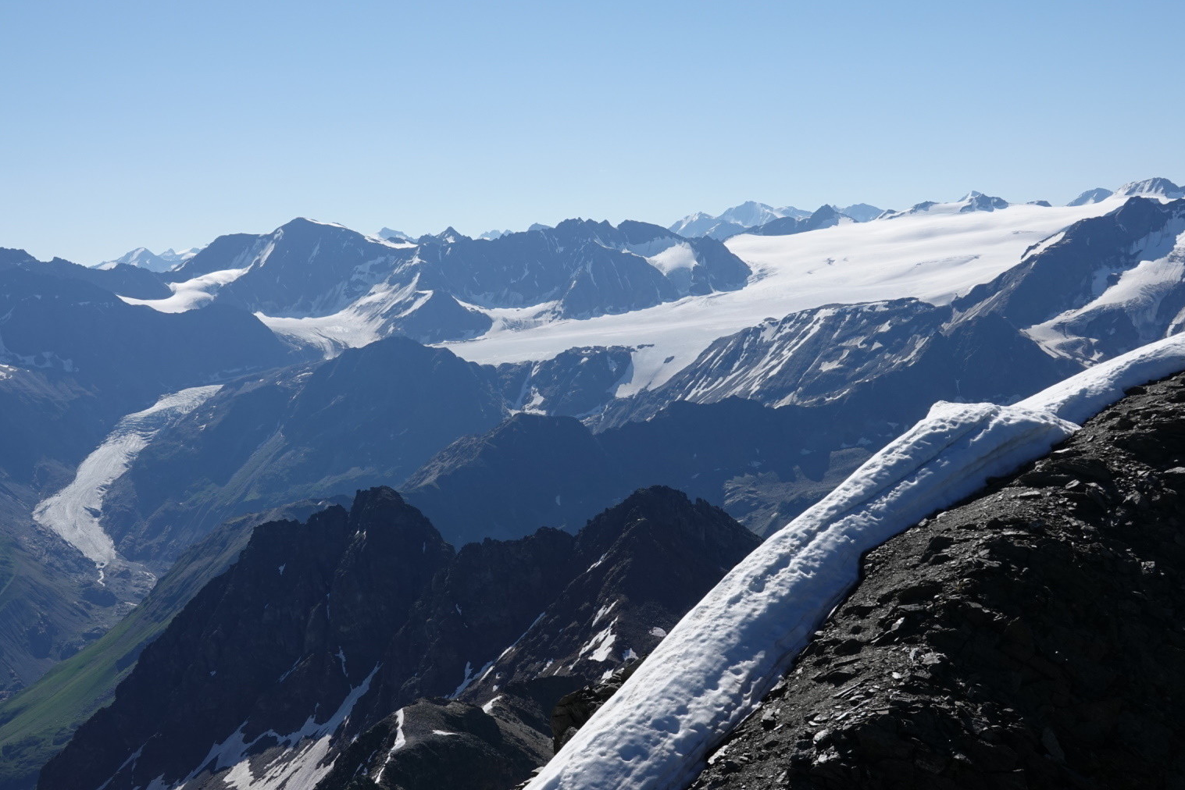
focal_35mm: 58
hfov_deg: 34.5
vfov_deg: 23.4
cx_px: 624
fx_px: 1909
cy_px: 376
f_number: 7.1
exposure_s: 1/640
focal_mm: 20.26
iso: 125
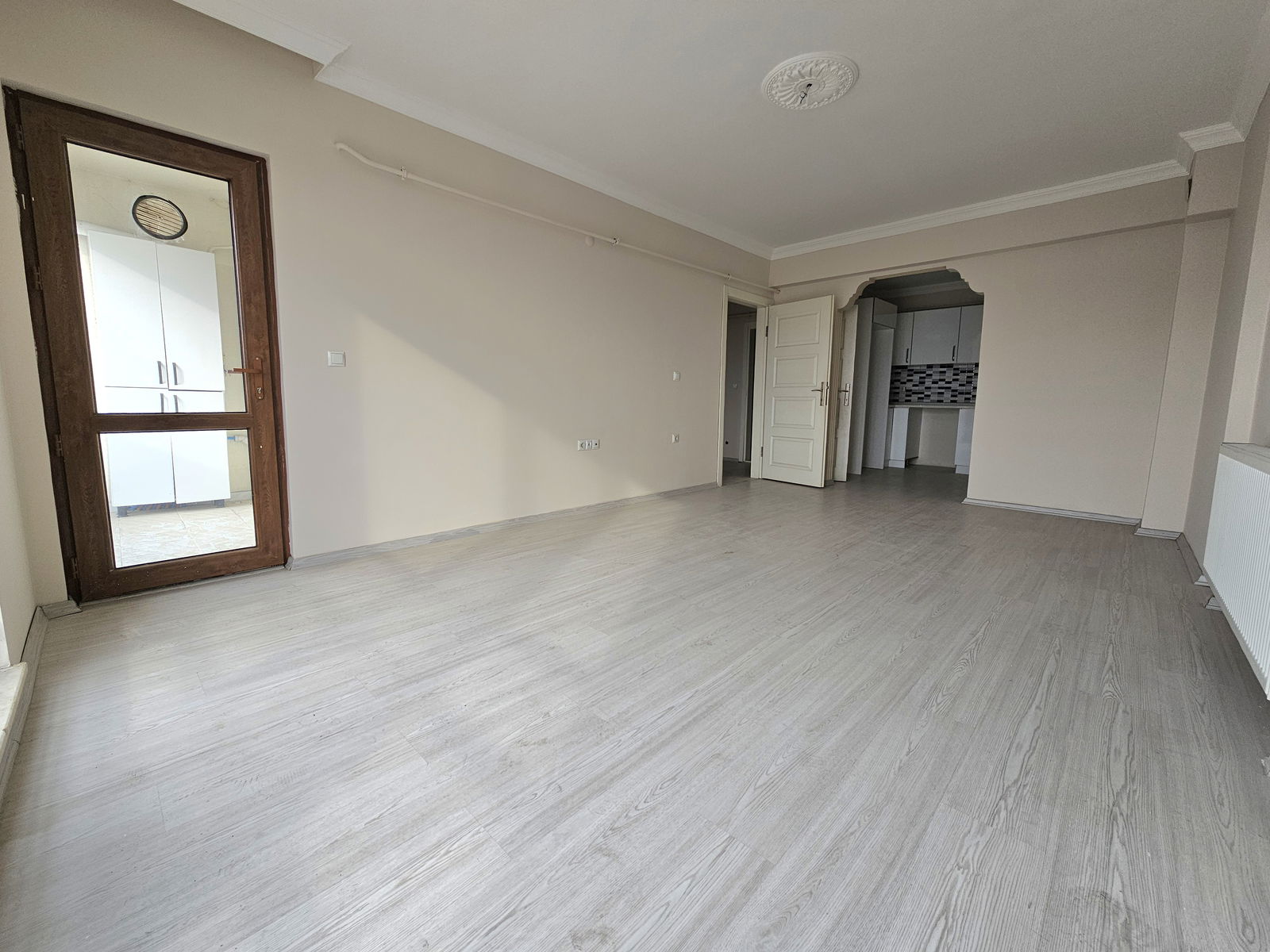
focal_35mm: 13
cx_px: 635
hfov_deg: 106.2
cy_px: 476
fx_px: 477
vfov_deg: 89.9
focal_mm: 2.2
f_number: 2.2
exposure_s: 1/101
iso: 50
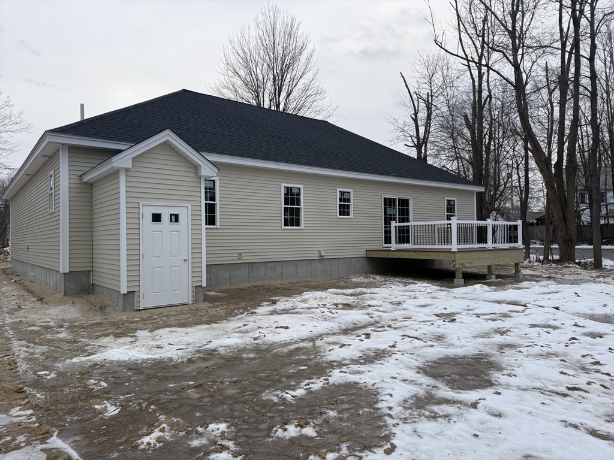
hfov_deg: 71.6
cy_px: 230
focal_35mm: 24
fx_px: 426
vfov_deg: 56.8
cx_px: 307
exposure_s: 1/448
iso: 80
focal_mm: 6.76
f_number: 1.78
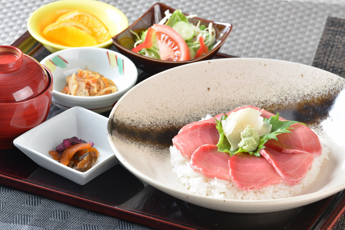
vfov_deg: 6.5
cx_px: 172
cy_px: 115
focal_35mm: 210
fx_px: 2013
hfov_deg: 9.8
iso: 200
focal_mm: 210
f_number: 18
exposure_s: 1/60
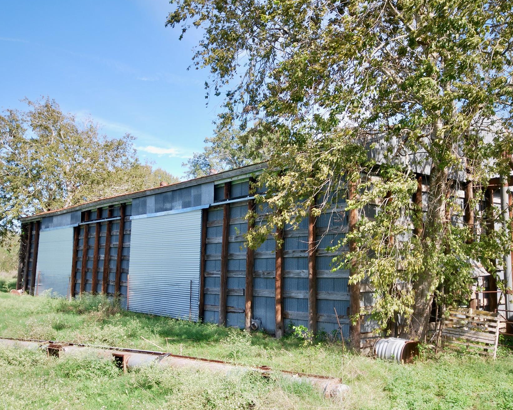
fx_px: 531
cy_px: 204
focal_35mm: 35
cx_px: 264
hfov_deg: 51.5
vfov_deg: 42.2
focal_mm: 20
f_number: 6.3
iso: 100
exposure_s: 1/160
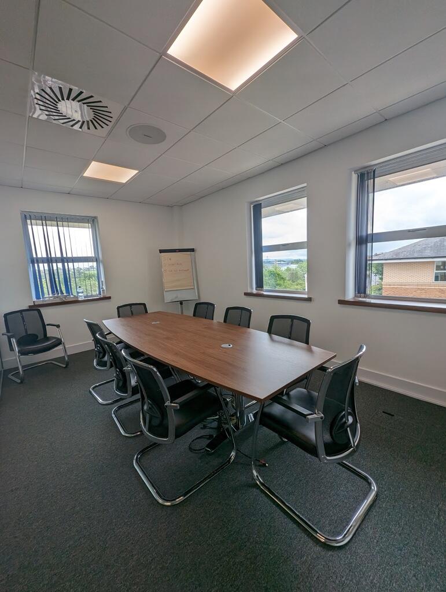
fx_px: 223
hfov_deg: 90.1
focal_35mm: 13
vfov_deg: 106.1
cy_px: 296
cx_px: 223
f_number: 2.2
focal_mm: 1.95
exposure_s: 1/299
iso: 43
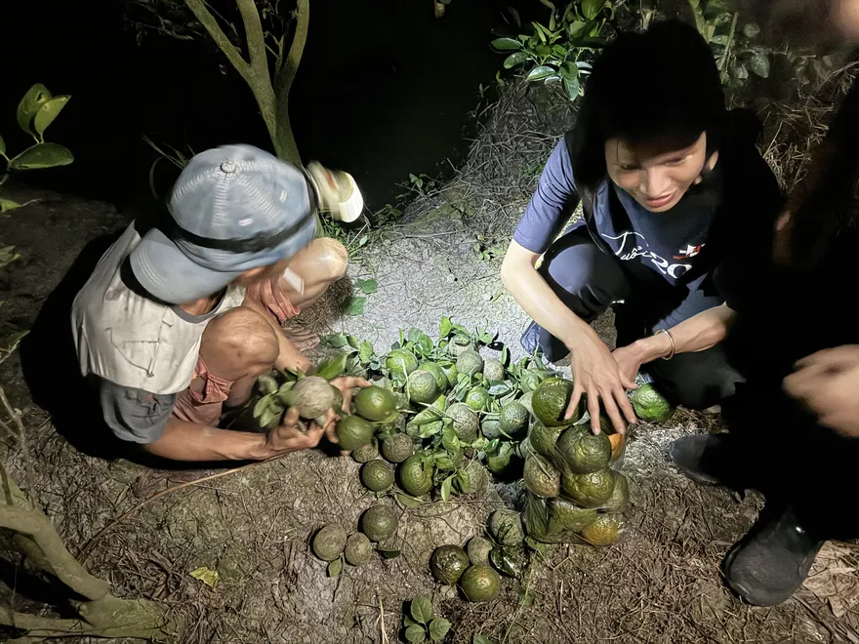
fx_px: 596
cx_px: 430
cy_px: 322
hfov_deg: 71.6
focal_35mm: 24
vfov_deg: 56.8
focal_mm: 6.86
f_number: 1.78
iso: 2000
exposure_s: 1/25
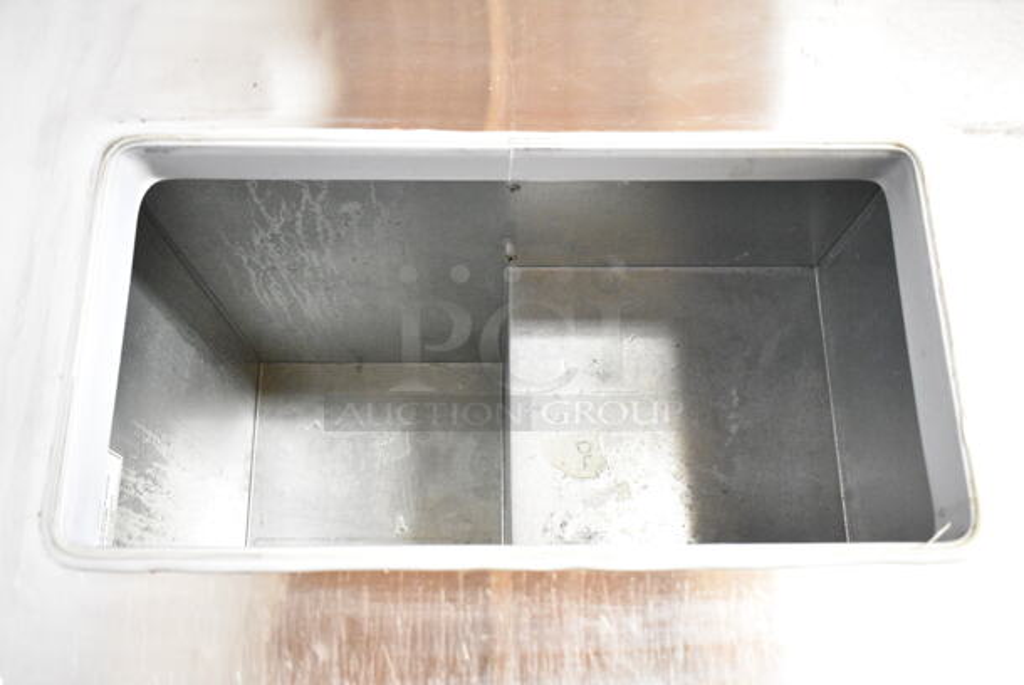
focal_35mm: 33
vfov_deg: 40.1
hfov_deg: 57.2
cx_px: 512
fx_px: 940
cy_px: 342
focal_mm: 22
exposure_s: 1/100
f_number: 3.8
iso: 6400
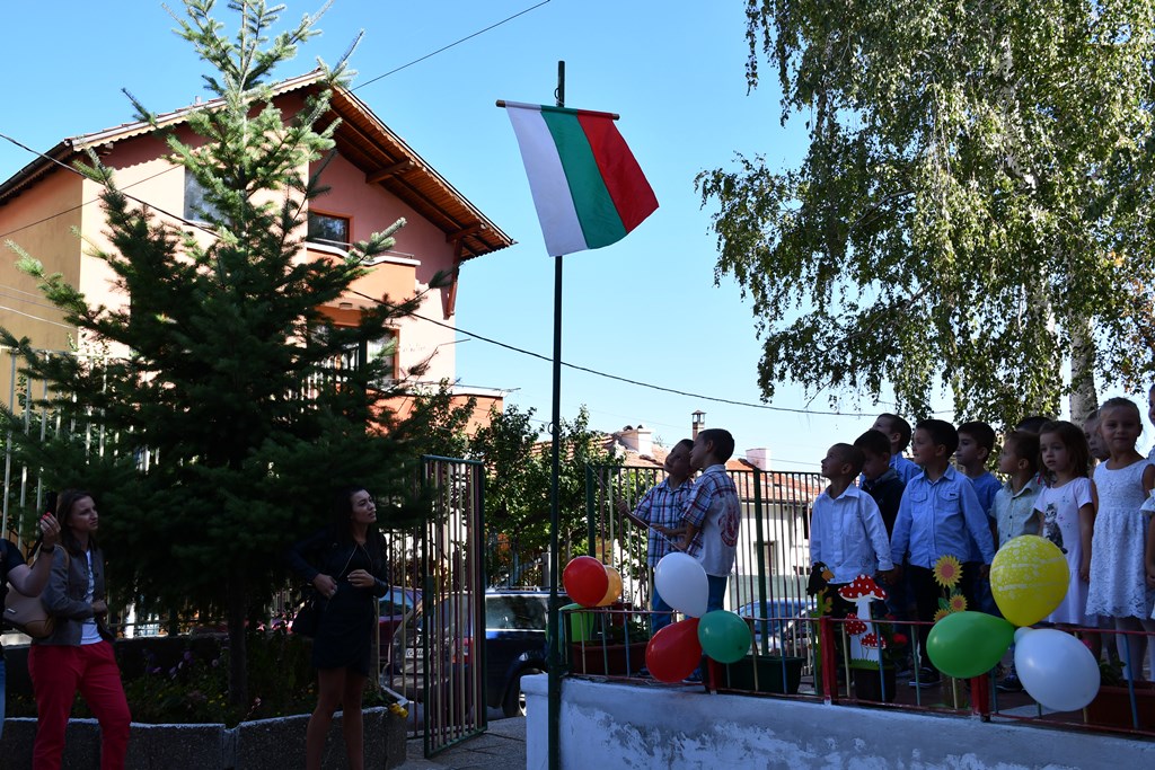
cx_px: 578
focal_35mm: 36
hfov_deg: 53.1
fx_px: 1155
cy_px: 385
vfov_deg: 36.9
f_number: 8
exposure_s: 1/250
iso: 200
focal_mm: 24
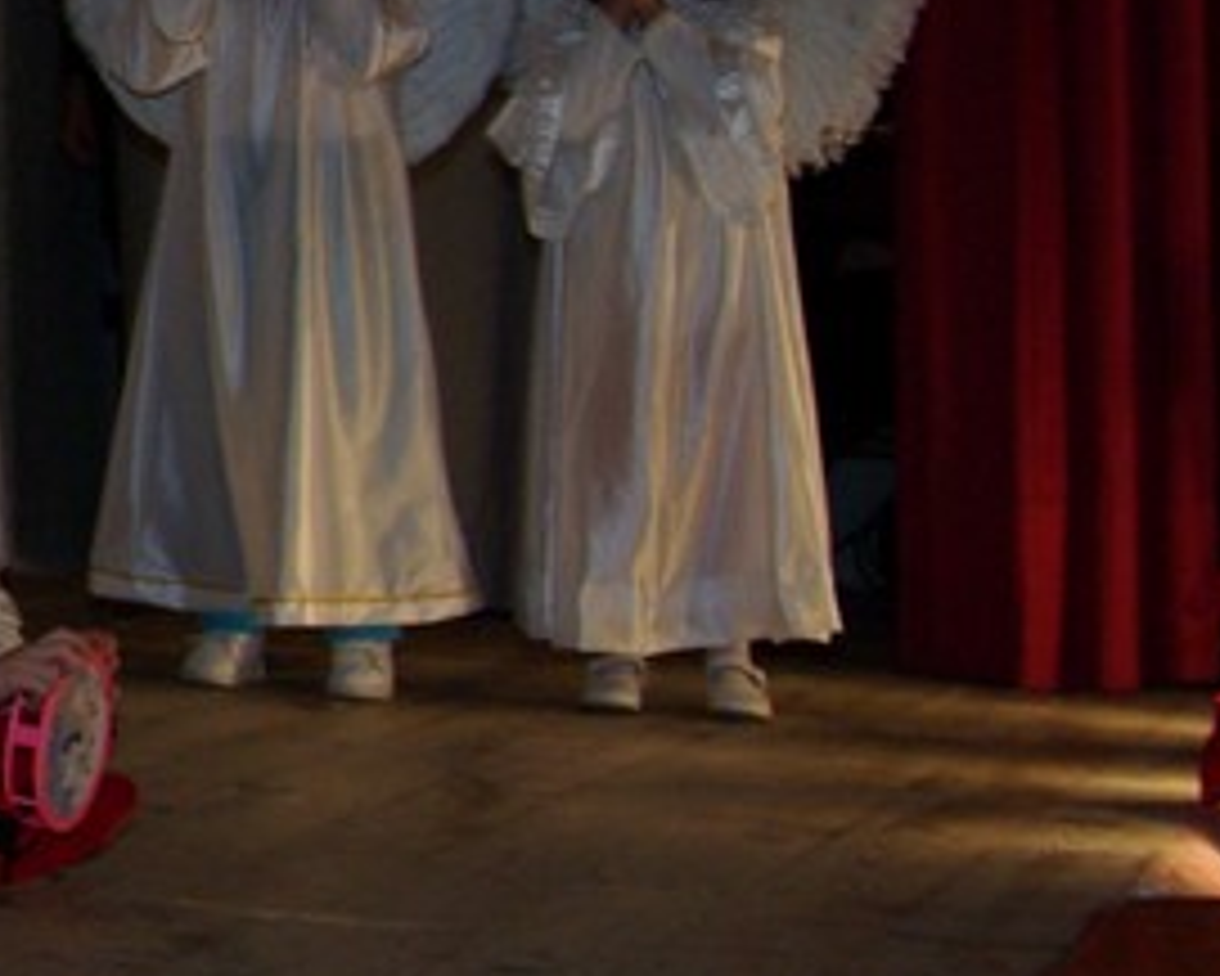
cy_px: 83
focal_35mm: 120
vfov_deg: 12.8
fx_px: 4334
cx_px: -1238
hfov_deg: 13.6
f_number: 6.7
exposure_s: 1/45
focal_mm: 18
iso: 400
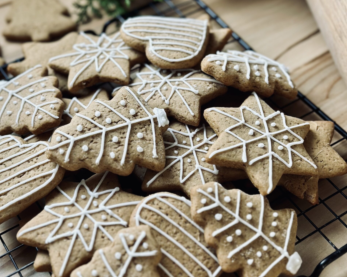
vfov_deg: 24.2
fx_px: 647
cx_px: 172
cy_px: 128
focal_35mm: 63
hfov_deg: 30.0
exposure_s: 1/73
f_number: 1.78
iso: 125
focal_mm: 6.86
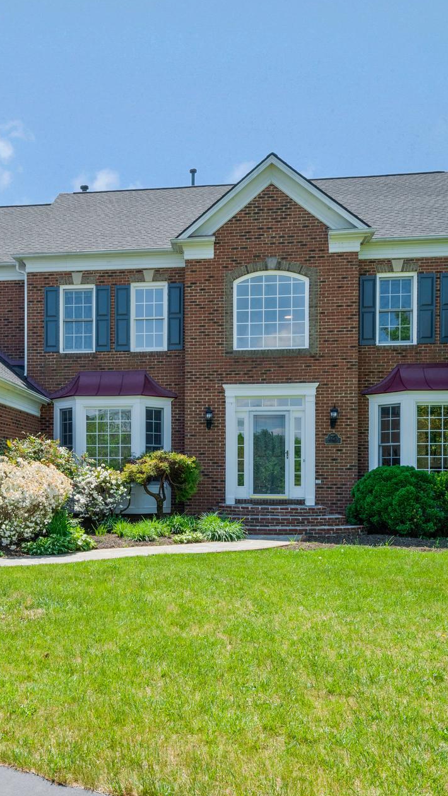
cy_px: 413
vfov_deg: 58.0
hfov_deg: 33.9
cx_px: 105
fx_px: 718
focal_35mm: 34
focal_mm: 20
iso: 400
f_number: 8
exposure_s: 1/640
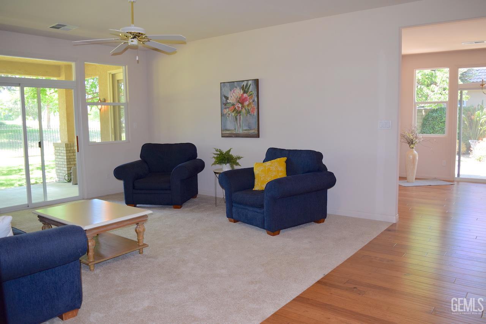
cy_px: 162
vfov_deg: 47.9
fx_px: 364
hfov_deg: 67.4
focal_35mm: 27
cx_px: 243
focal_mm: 18
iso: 800
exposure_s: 1/80
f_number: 4.5
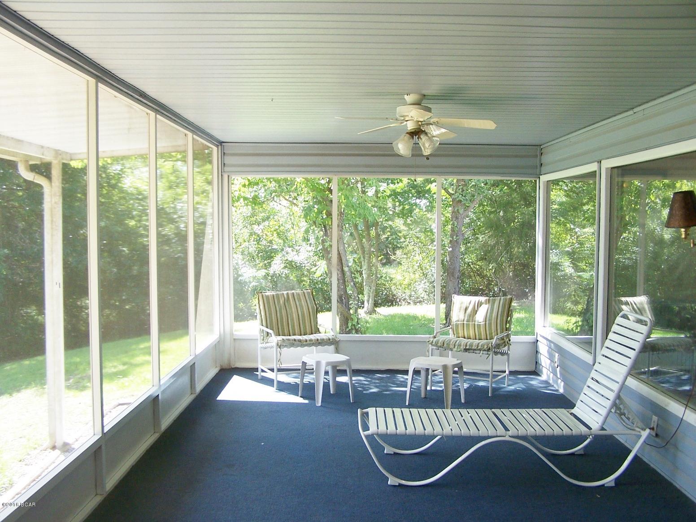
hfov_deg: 49.0
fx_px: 764
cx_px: 348
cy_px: 261
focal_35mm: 38
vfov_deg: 37.7
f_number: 2.8
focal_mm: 6.3
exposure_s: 1/60
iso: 80
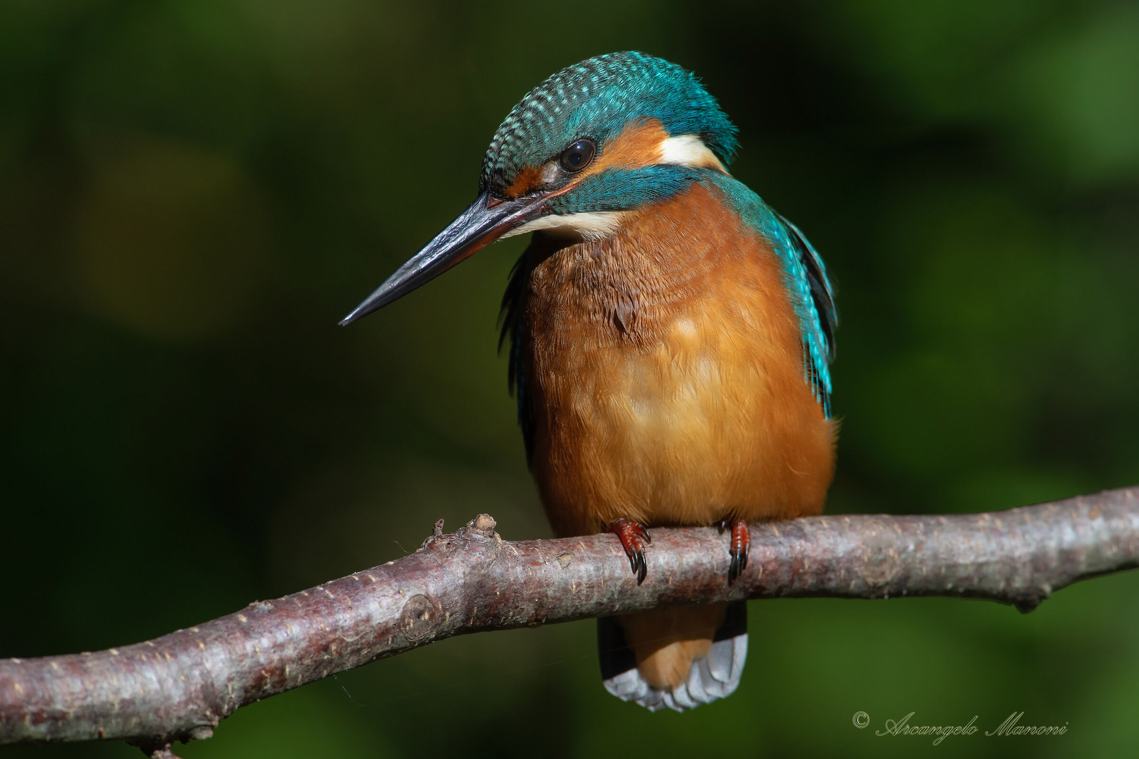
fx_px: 18982
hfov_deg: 3.4
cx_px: 570
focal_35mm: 600
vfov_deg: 2.3
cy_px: 380
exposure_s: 1/800
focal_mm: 600
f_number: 11
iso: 640
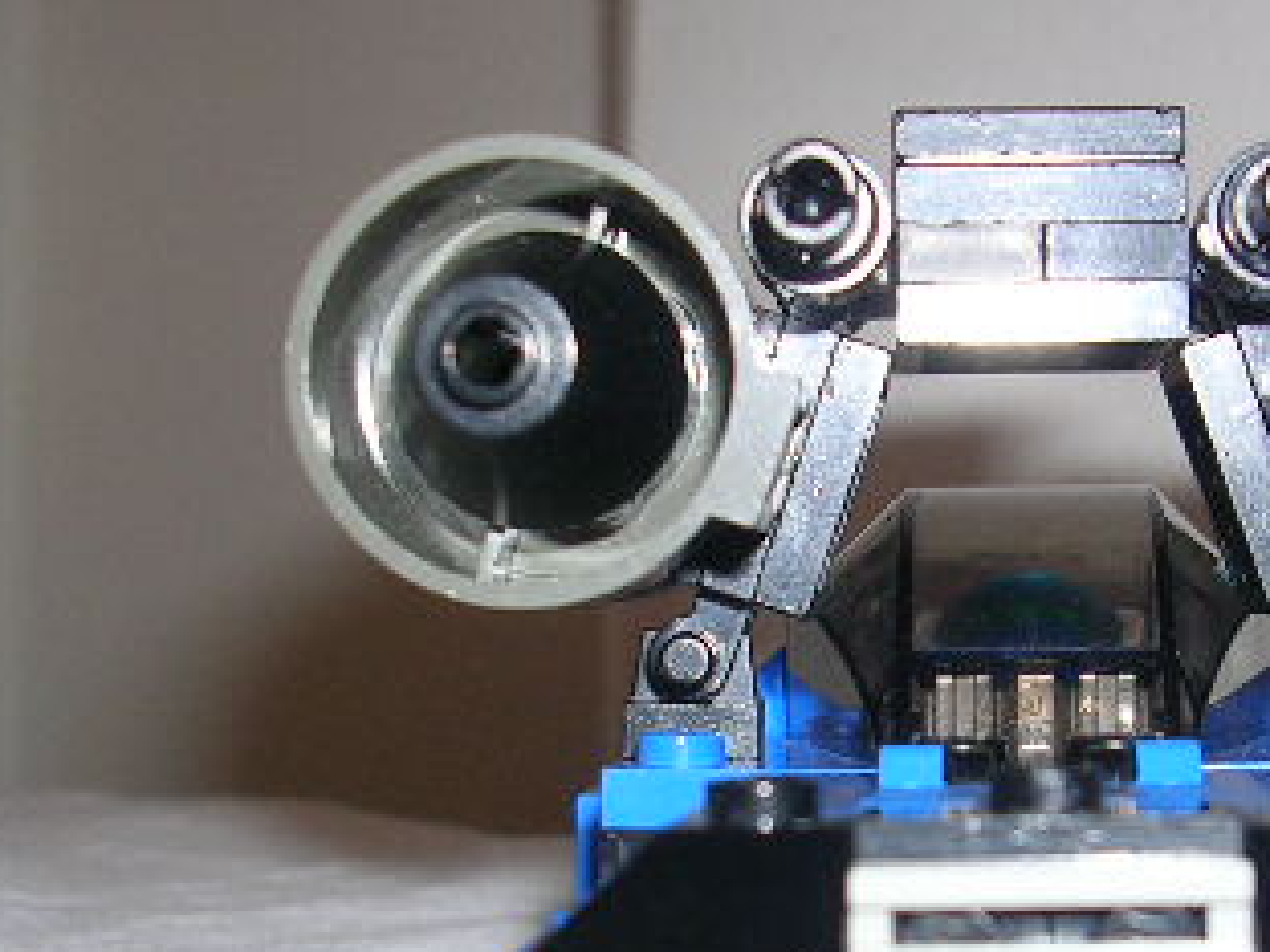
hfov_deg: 24.7
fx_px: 2862
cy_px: 651
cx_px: 948
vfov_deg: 18.8
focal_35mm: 78
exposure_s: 1/60.1
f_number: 2.8
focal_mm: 5.8
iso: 50
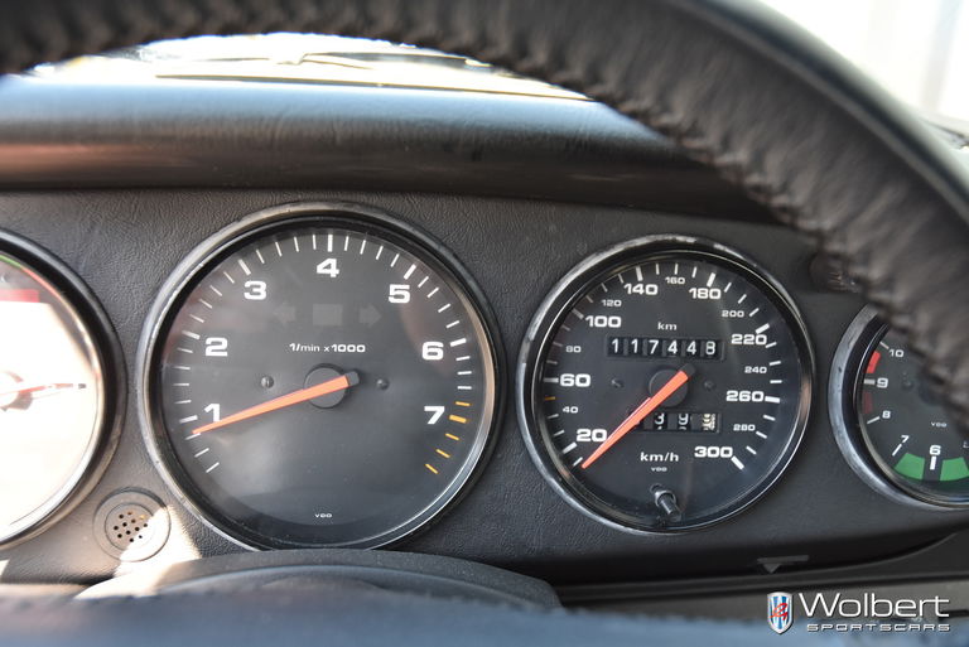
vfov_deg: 35.5
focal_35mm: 38
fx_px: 1010
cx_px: 484
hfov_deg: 51.3
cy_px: 324
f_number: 5
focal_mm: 25
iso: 800
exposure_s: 1/100
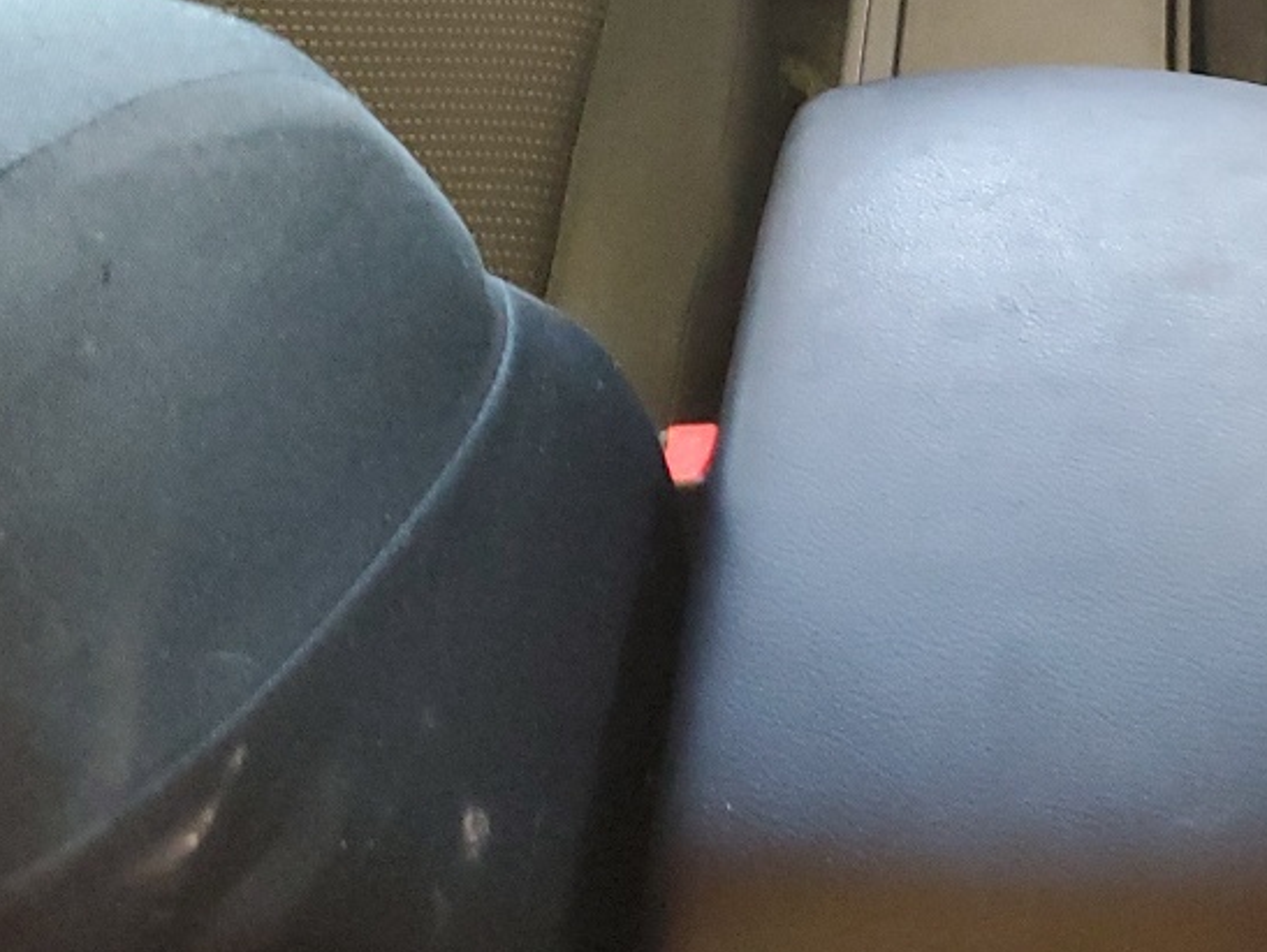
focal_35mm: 76
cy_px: -408
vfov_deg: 17.7
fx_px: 2784
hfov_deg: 25.0
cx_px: 1089
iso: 296
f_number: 1.5
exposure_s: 1/40
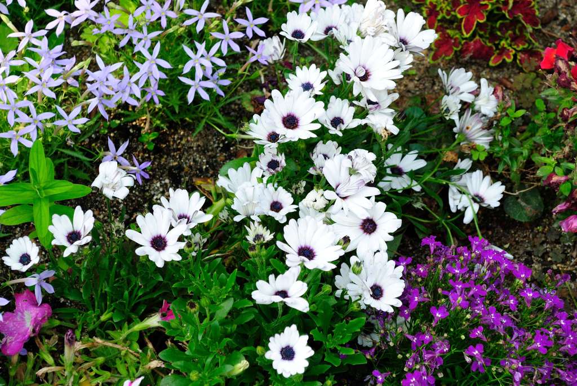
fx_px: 1324
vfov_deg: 16.6
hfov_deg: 24.6
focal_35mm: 82
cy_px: 193
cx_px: 288
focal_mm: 55
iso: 100
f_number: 8
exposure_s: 1/80
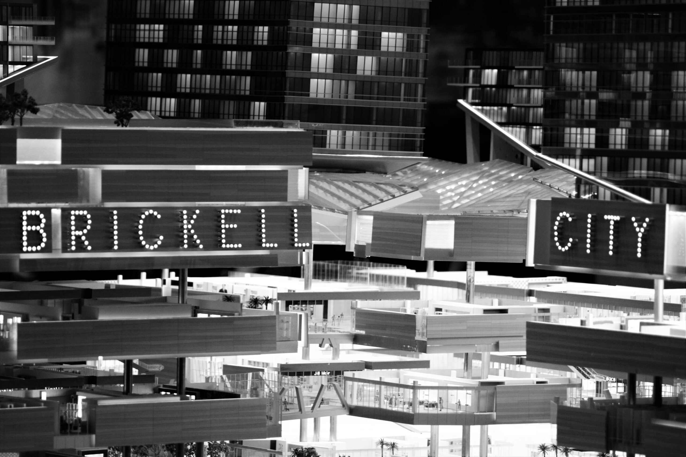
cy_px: 228
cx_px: 343
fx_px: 3716
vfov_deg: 7.0
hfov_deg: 10.5
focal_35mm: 195
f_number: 4.2
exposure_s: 1/125
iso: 1600
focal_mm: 130
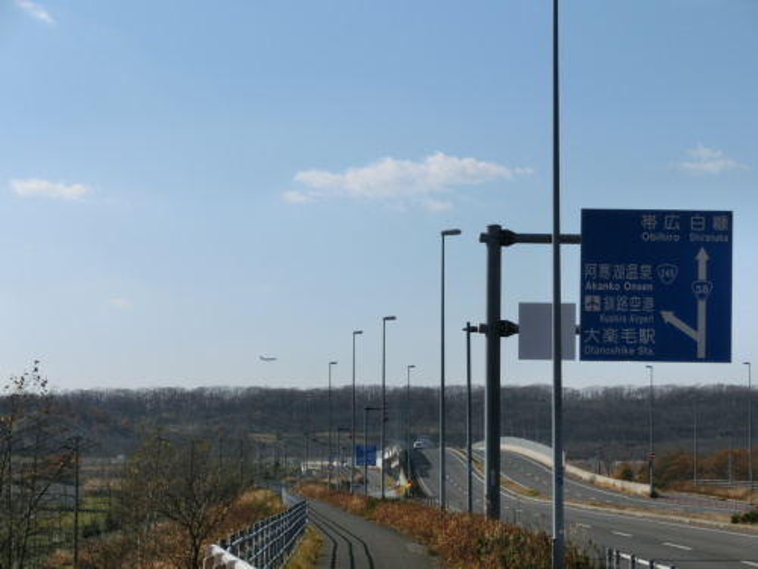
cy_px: 284
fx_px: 2168
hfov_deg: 19.8
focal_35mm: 99
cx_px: 379
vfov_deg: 14.9
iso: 80
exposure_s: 1/160
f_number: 13.3
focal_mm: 17.45
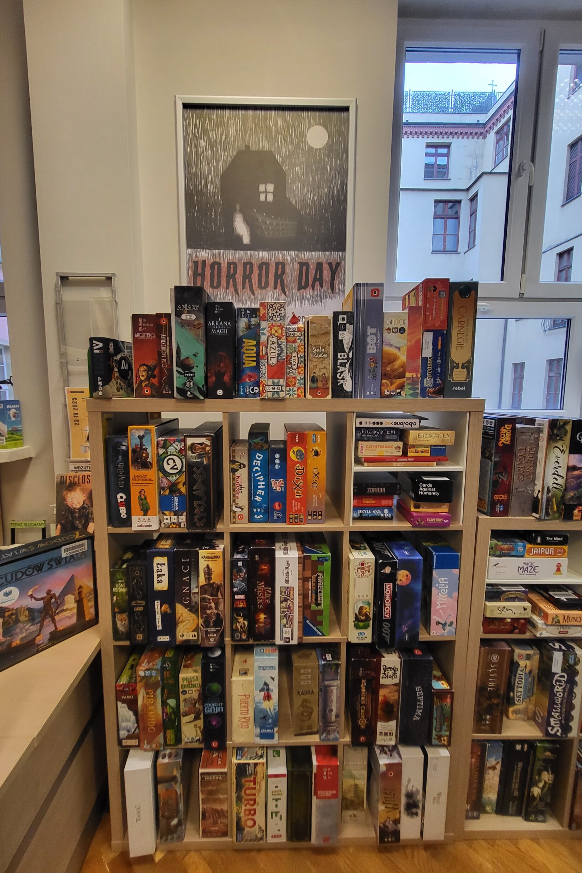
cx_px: 280
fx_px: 339
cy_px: 430
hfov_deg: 81.2
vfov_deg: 104.2
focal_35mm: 14
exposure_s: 1/50
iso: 250
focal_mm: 1.74
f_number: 2.2
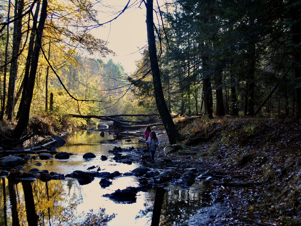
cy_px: 114
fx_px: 400
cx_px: 136
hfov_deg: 41.2
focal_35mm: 46
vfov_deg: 31.5
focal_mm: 28
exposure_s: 1/100
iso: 200
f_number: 5
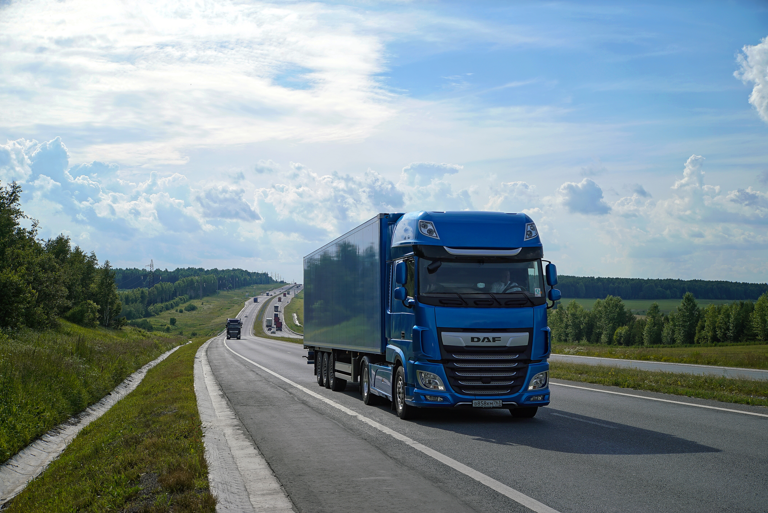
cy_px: 256
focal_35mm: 50
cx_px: 384
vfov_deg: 27.0
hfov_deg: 39.6
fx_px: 1067
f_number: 5.6
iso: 100
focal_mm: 50
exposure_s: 1/1000
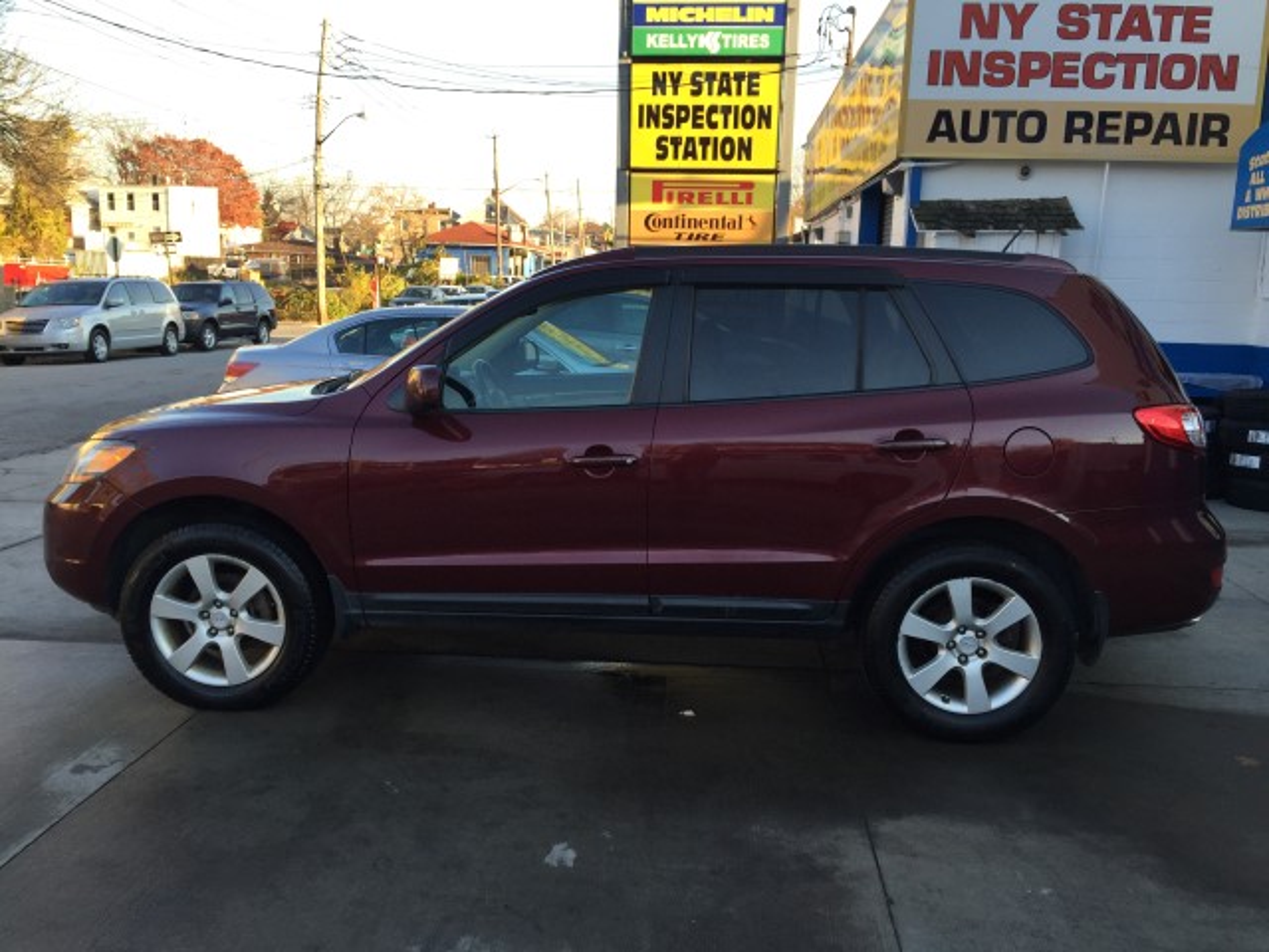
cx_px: 634
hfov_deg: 61.7
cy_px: 476
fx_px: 1063
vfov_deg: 48.2
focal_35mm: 29
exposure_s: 1/238
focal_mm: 4.15
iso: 32
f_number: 2.2
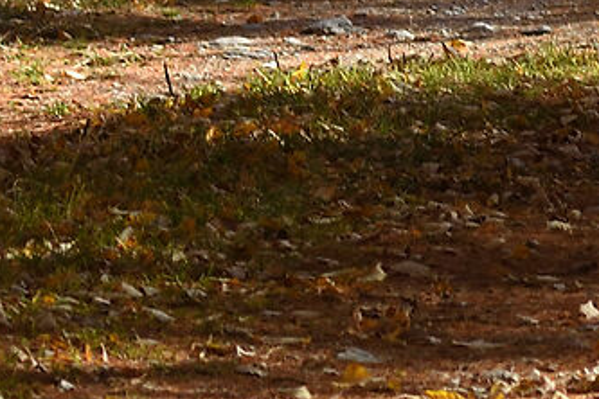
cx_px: 957
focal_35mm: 918
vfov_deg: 1.5
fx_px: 15267
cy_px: -963
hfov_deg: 2.2
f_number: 6.7
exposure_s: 1/125
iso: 200
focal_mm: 85
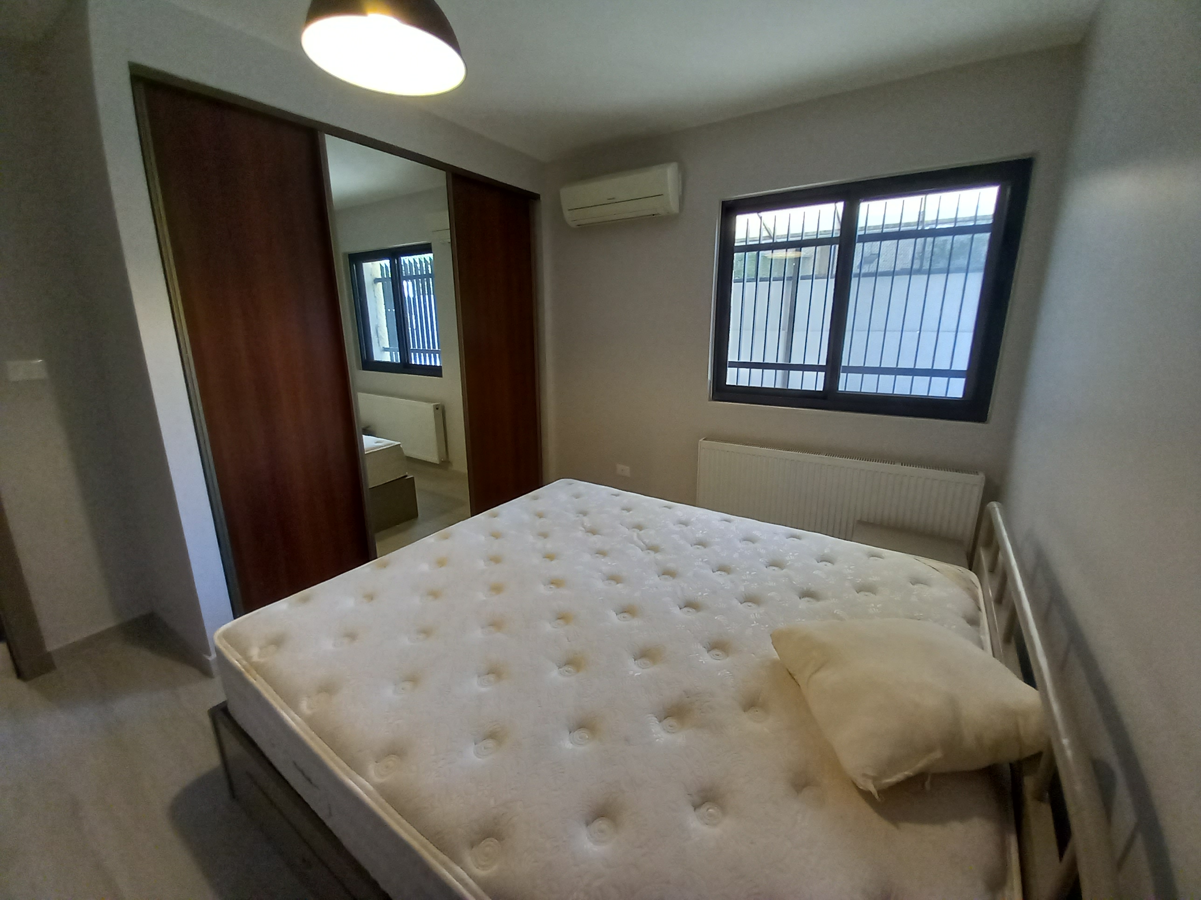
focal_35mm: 13
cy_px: 450
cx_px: 600
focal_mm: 1.13
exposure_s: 1/33
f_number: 2.2
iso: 125
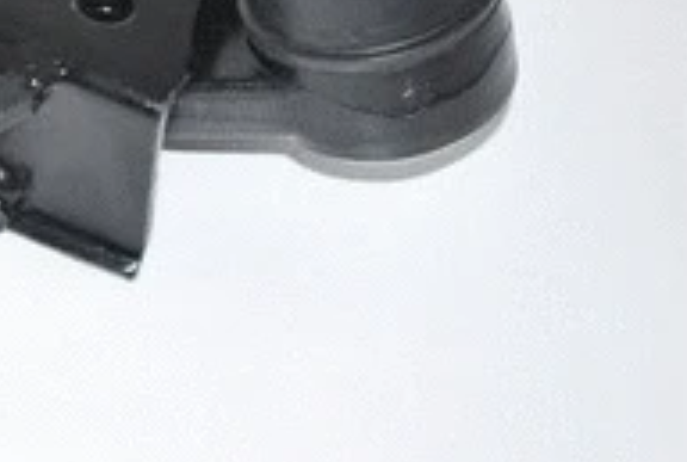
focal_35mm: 168
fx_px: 3213
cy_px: -211
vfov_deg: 8.1
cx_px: -336
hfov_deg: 11.7
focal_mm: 36
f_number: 5.3
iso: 100
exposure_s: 1/200
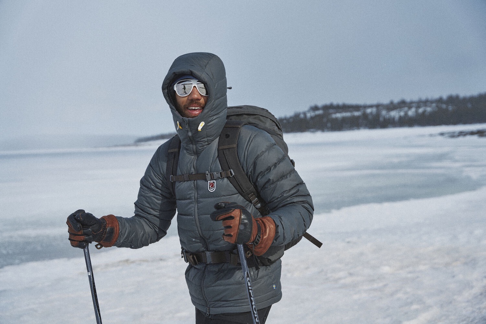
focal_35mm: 49
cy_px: 162
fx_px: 663
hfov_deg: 40.3
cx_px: 243
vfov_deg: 27.5
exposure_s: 1/2000
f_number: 3.5
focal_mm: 49.1
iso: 100
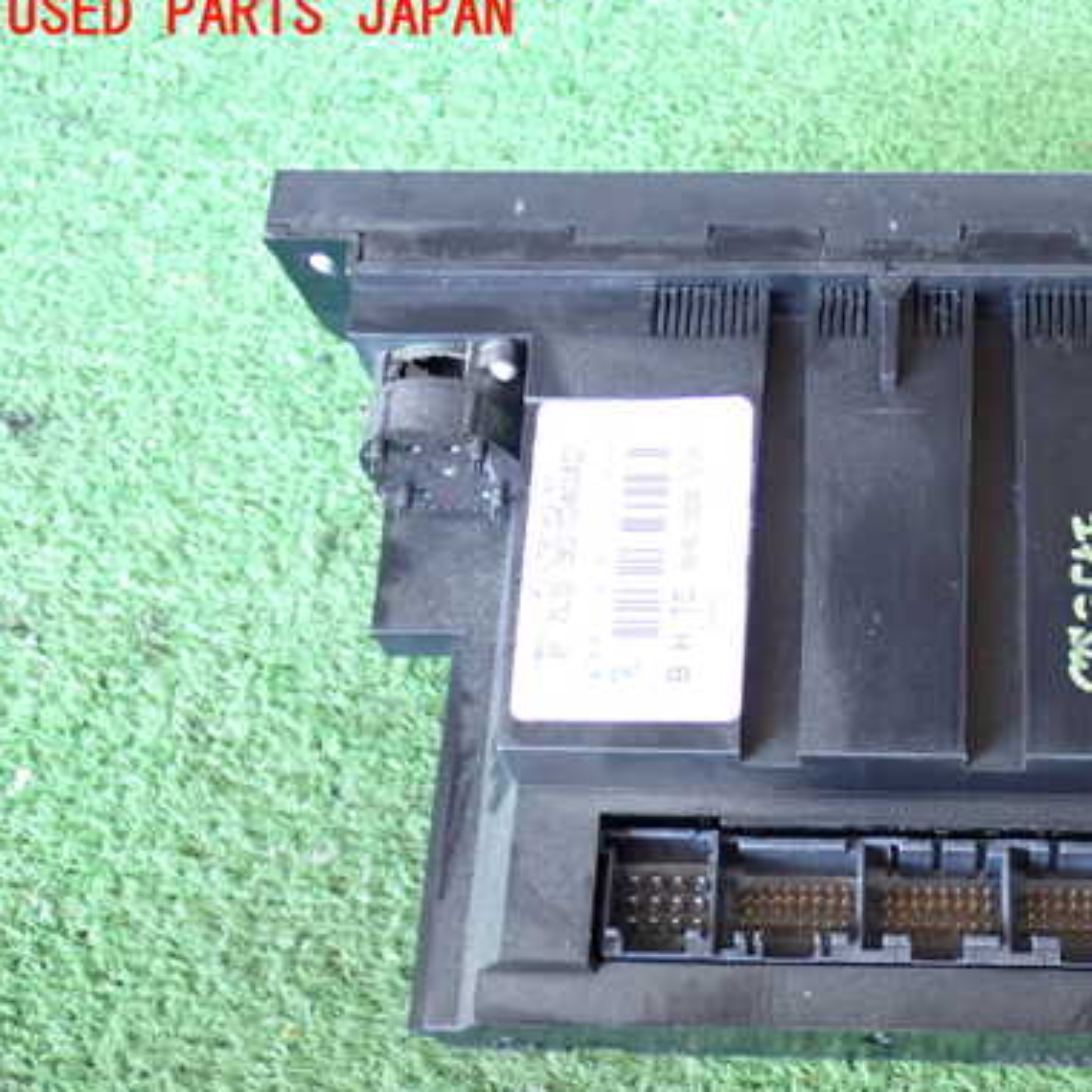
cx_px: 853
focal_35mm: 53
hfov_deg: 31.5
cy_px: 626
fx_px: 1892
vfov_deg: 32.2
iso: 800
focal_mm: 6.83
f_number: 2.7
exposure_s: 1/40
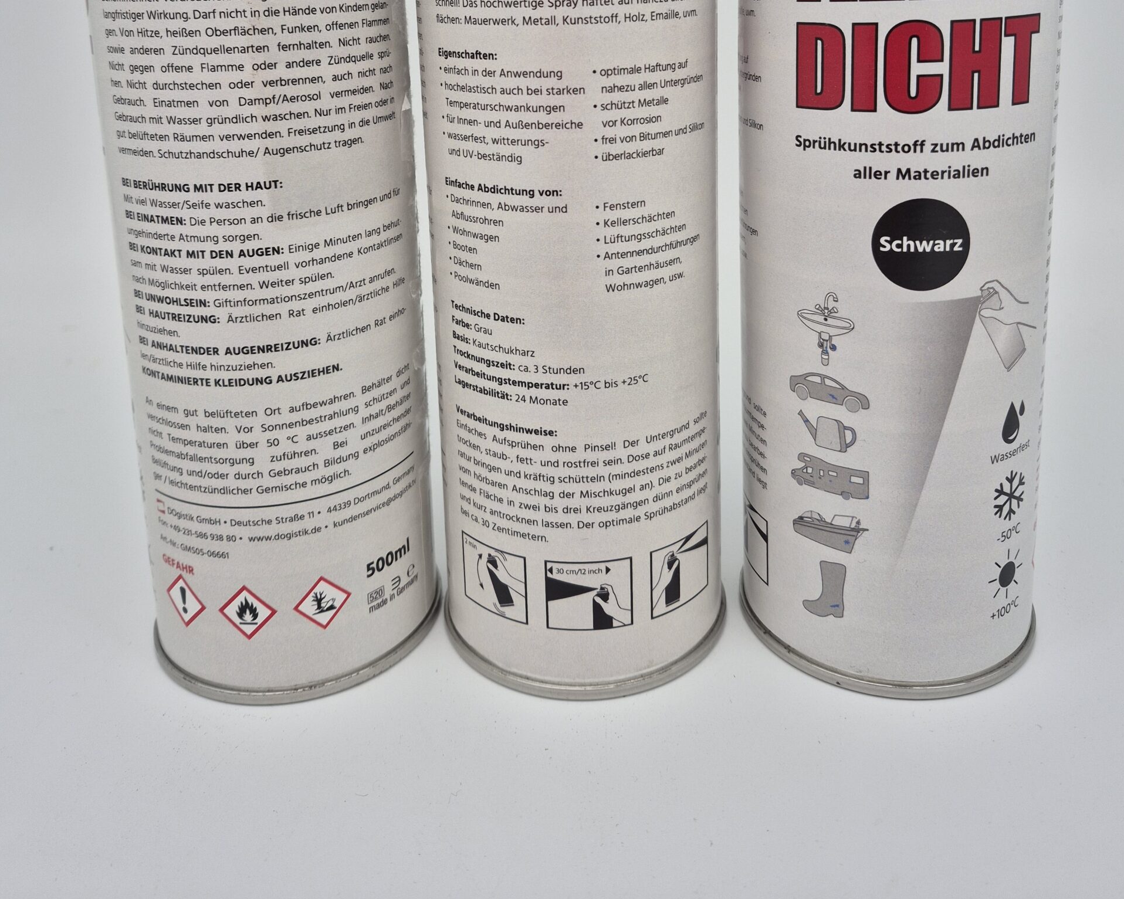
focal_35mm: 30
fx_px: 998
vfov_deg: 45.4
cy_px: 150
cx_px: 563
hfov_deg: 58.8
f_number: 1.8
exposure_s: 1/180
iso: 40
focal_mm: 5.4
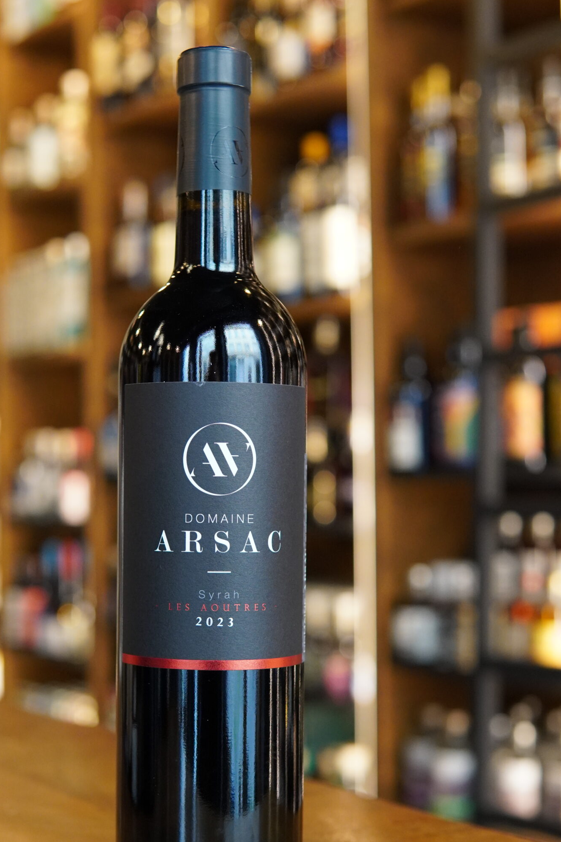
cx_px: 211
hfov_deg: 23.3
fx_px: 1356
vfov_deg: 34.4
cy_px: 508
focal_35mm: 58
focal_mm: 30
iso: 1600
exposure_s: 1/160
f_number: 2.8
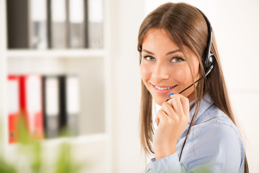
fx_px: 756
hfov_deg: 19.4
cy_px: 86
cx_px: 130
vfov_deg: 13.1
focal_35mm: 105
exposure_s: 1/125
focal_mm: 105
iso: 100
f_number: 4
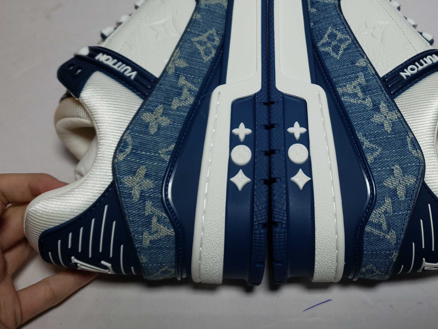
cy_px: 79
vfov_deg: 35.1
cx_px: 273
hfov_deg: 46.4
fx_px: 506
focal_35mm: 40
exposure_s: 1/932
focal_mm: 4.3
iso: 50
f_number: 1.5
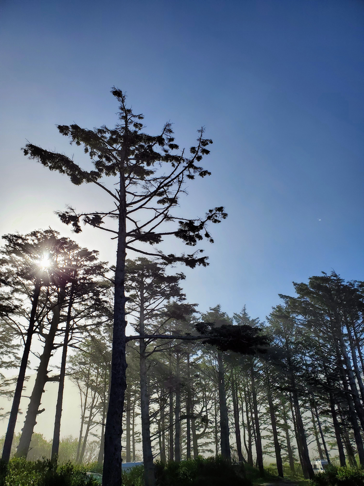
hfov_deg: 53.1
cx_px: 182
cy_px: 243
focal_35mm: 26
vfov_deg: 67.3
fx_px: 365
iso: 50
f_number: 2.4
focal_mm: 4.3
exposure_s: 1/4616
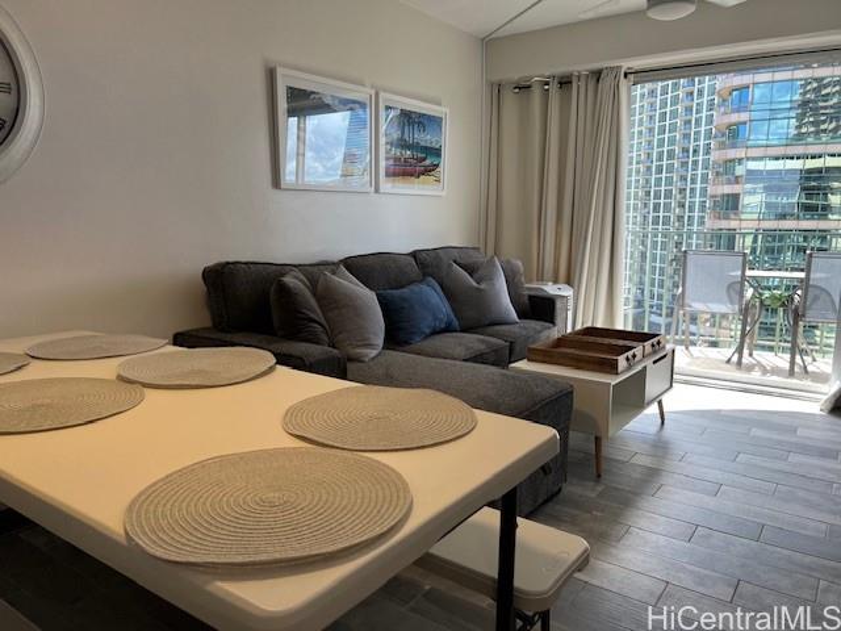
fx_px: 632
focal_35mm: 26
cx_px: 420
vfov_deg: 53.1
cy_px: 316
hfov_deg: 67.3
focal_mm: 5.7
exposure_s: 1/120
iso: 32
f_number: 1.5
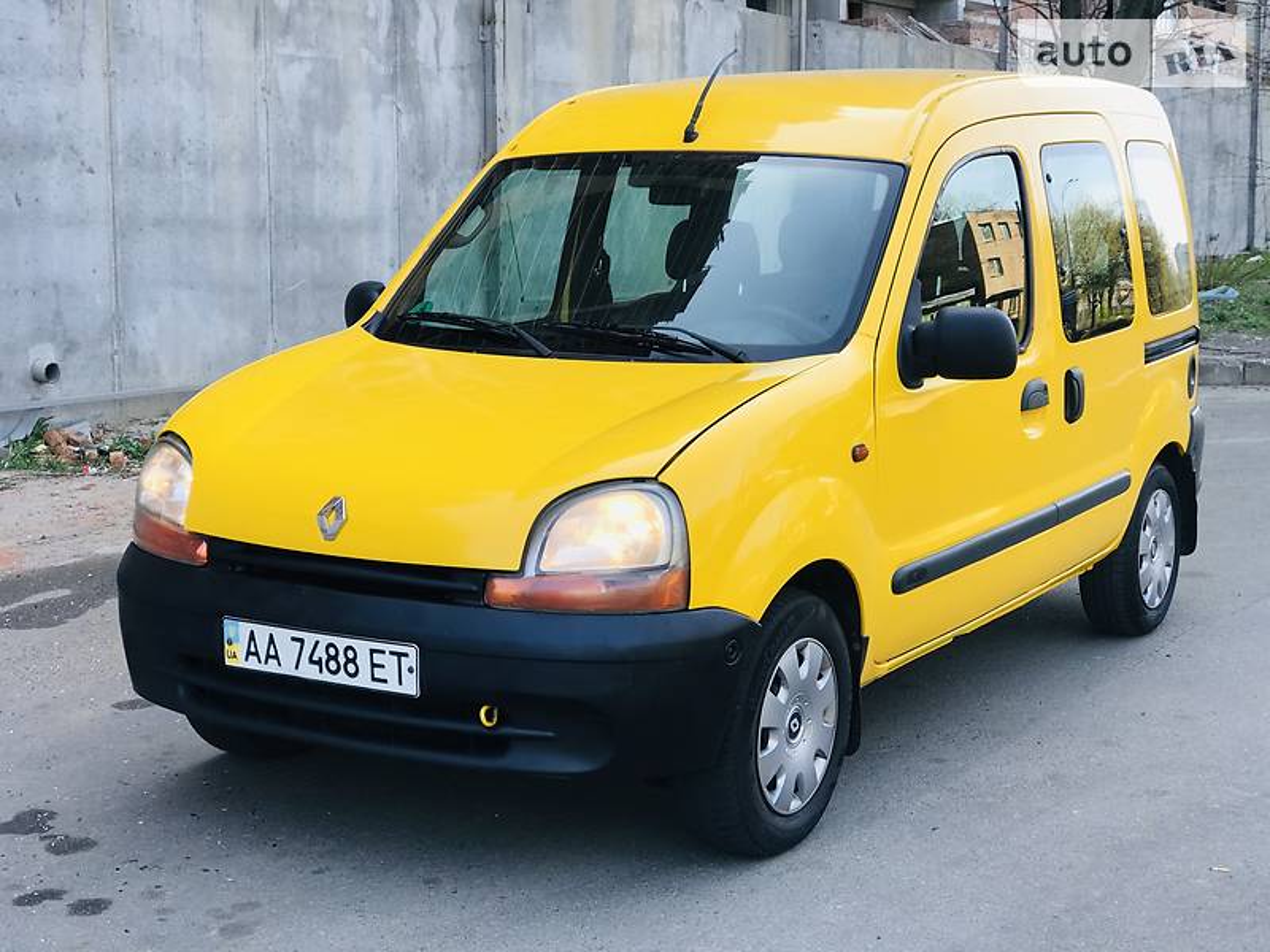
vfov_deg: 25.7
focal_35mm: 57
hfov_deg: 33.8
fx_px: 2091
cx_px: 635
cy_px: 476
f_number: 2.8
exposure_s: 1/147
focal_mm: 6.6
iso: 20
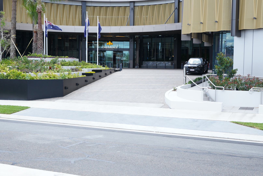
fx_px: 336
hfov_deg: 42.7
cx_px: 132
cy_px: 88
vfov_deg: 29.3
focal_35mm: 46
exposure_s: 1/800
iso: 800
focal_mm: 31
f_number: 5.6
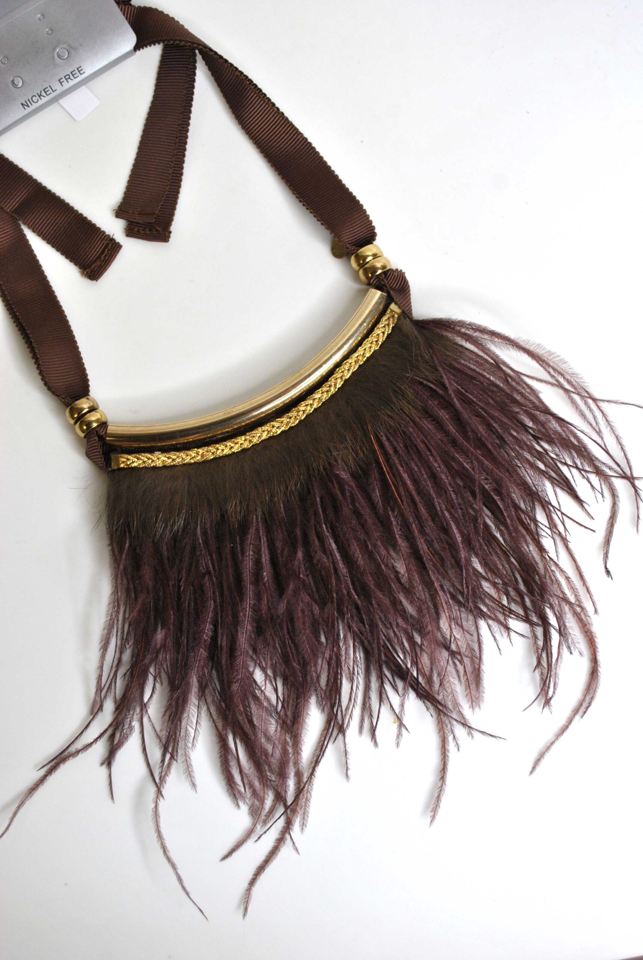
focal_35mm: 39
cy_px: 480
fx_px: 1042
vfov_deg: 49.5
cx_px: 322
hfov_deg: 34.3
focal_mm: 26
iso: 400
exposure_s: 1/125
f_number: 4.2
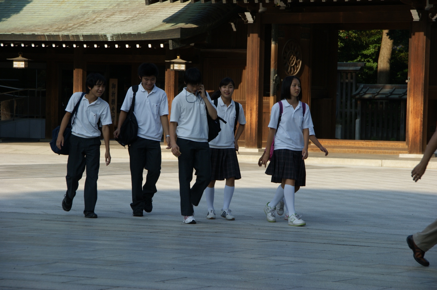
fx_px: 2001
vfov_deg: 8.3
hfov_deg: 12.5
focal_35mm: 165
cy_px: 145
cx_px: 218
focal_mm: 110
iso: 100
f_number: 8
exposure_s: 1/250
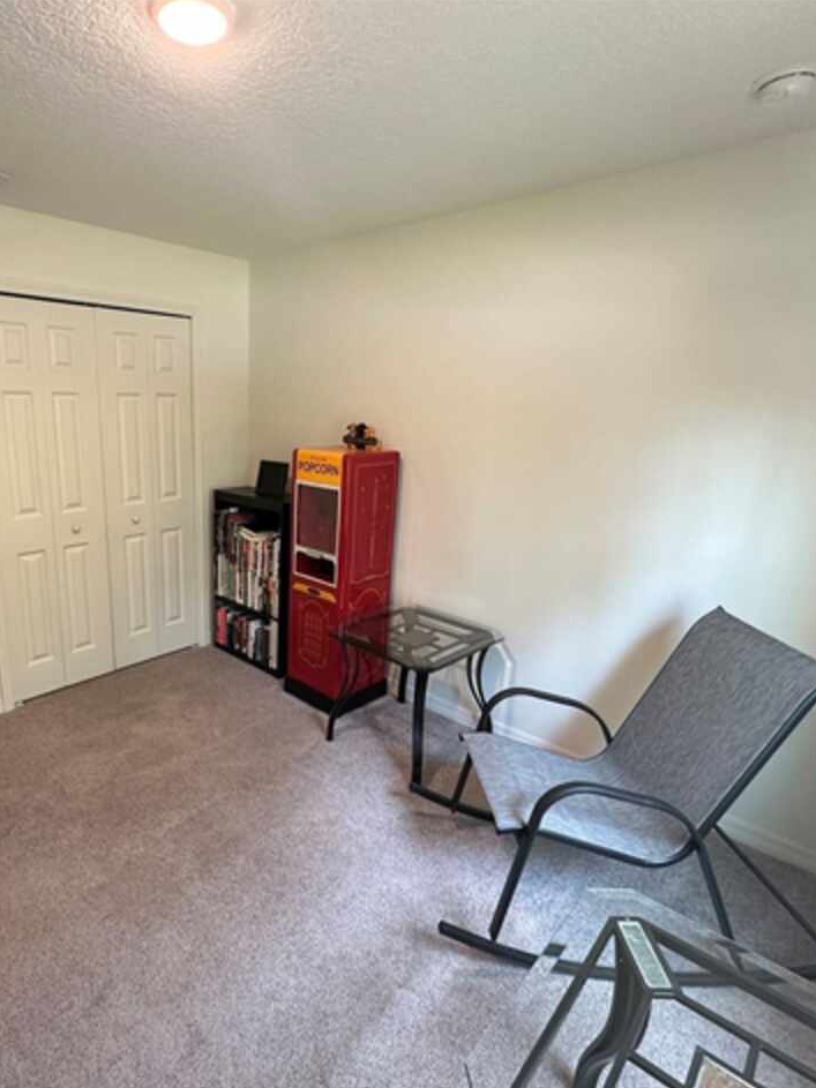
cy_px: 551
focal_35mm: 19
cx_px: 274
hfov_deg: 66.8
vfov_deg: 84.7
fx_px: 597
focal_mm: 2.22
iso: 200
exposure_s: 1/60
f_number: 2.2
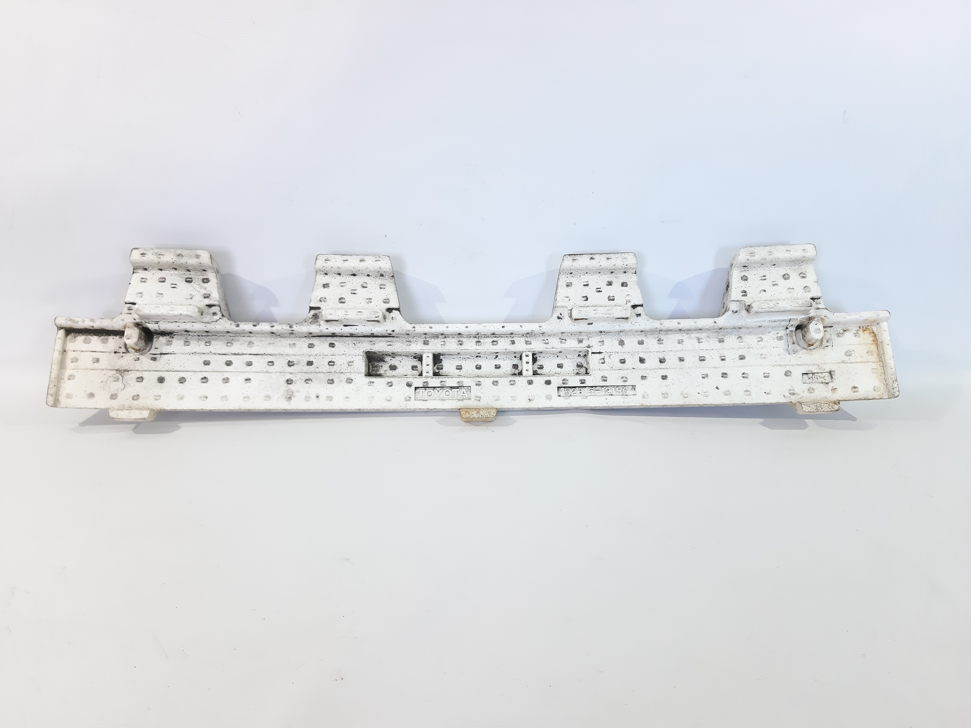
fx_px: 757
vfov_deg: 51.4
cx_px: 486
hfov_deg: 65.3
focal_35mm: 27
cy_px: 364
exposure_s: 1/50
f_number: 1.7
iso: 125
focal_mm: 3.93
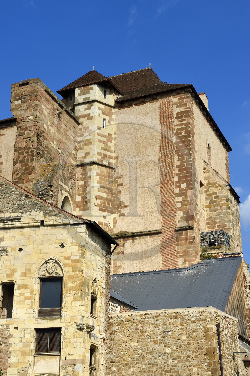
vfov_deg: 36.3
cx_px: 125
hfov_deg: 24.6
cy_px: 188
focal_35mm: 55
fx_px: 574
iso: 200
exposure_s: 1/250
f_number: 13
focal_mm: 55
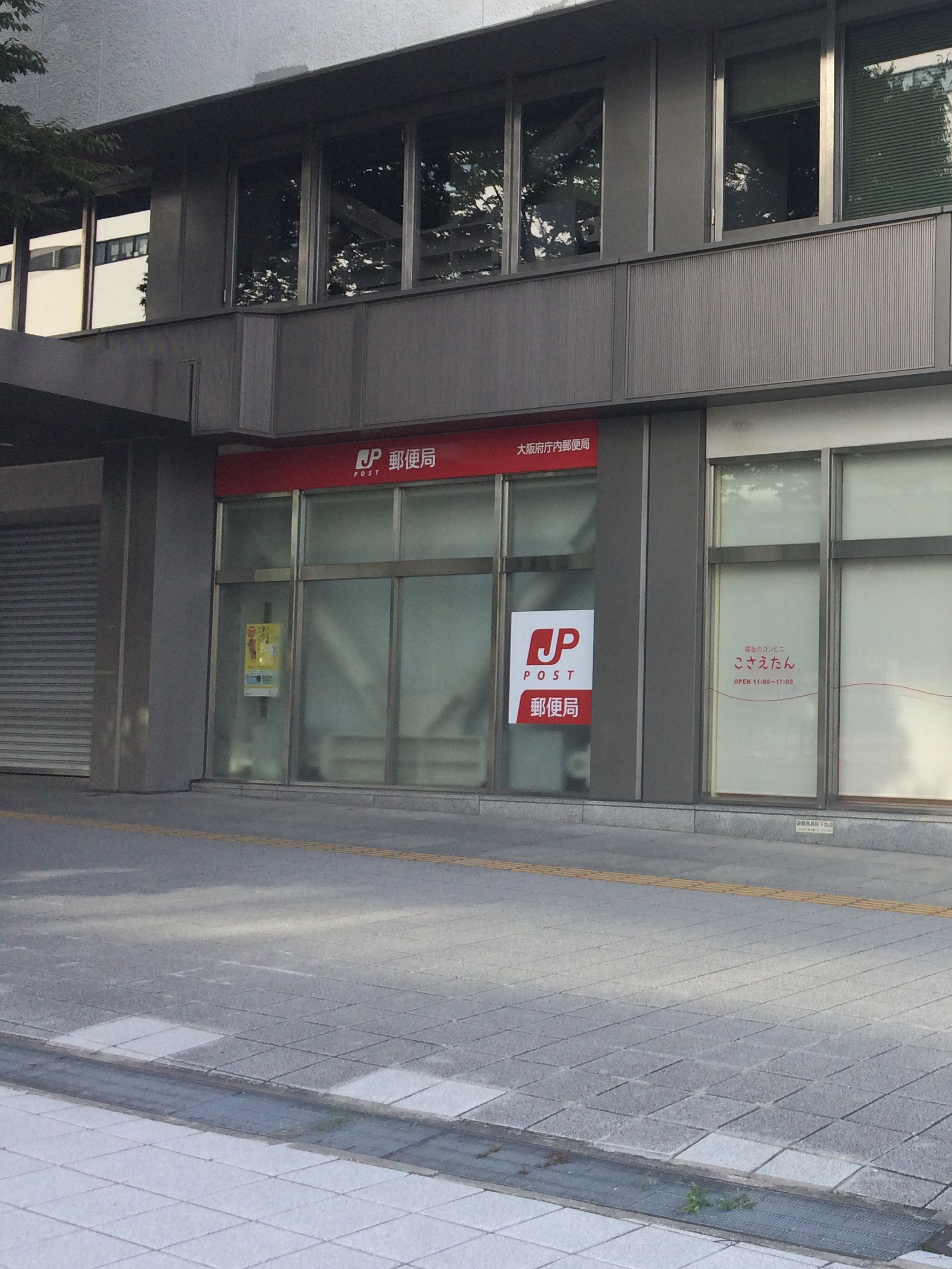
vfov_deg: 42.0
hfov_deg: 29.9
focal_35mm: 45
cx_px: 965
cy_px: 558
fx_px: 1650
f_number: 2.2
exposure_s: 1/707
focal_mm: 4.15
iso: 32
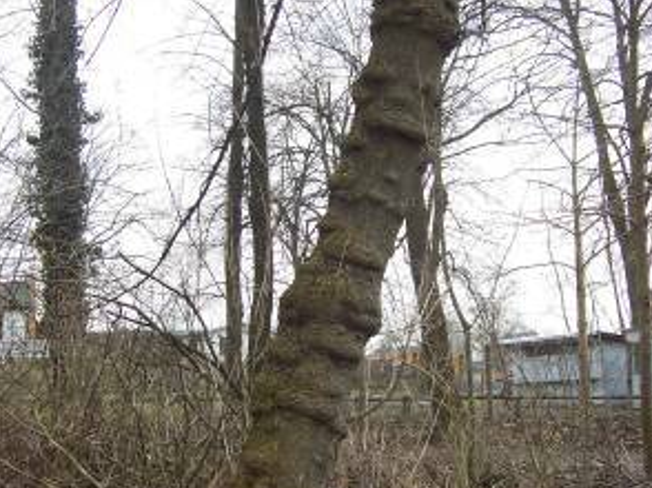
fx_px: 922
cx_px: 326
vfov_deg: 29.5
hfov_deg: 38.9
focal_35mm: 49
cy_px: 317
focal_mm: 5.6
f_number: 3.4
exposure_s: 1/250
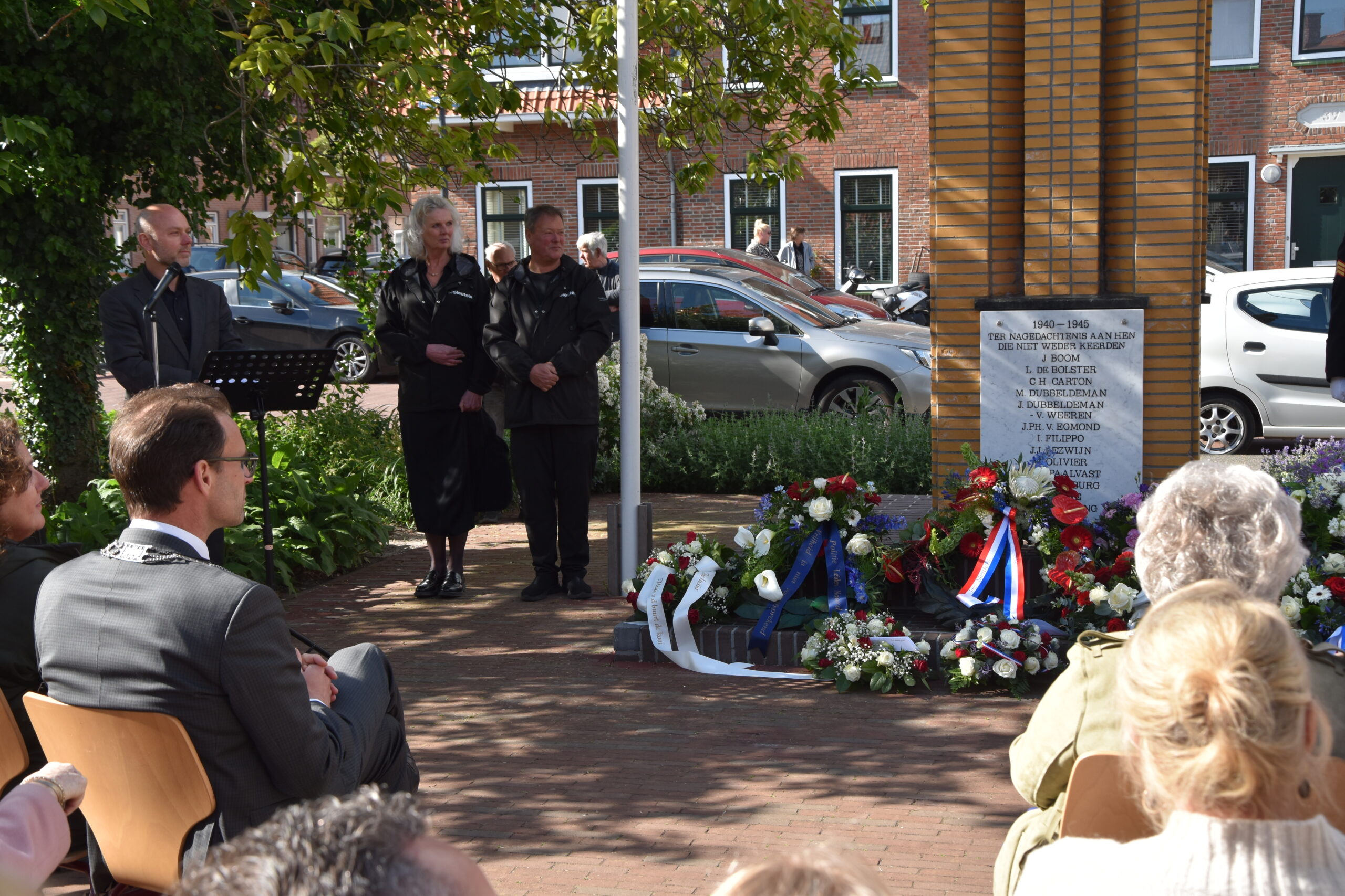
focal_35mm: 51
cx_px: 672
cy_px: 448
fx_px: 1905
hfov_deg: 38.9
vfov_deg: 26.5
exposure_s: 1/250
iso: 200
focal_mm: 34
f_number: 8
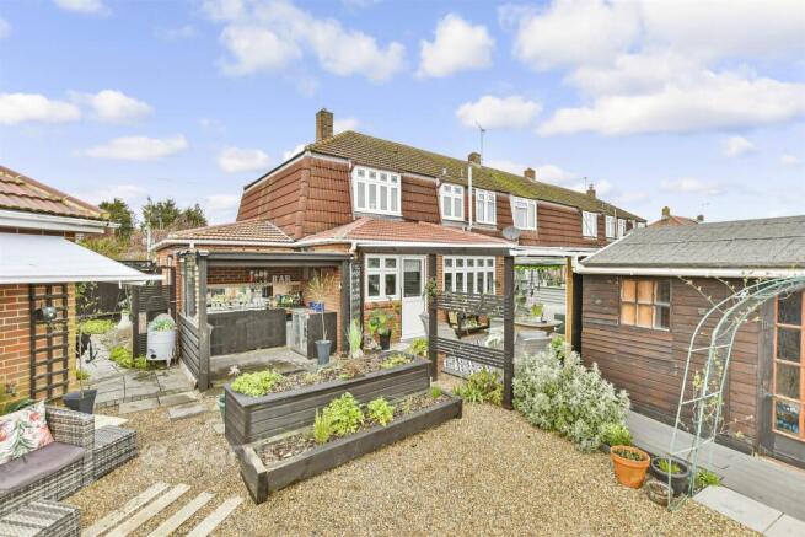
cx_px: 402
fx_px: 335
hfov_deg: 100.4
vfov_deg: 77.4
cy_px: 268
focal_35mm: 15
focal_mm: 10
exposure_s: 1/250
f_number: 8
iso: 500
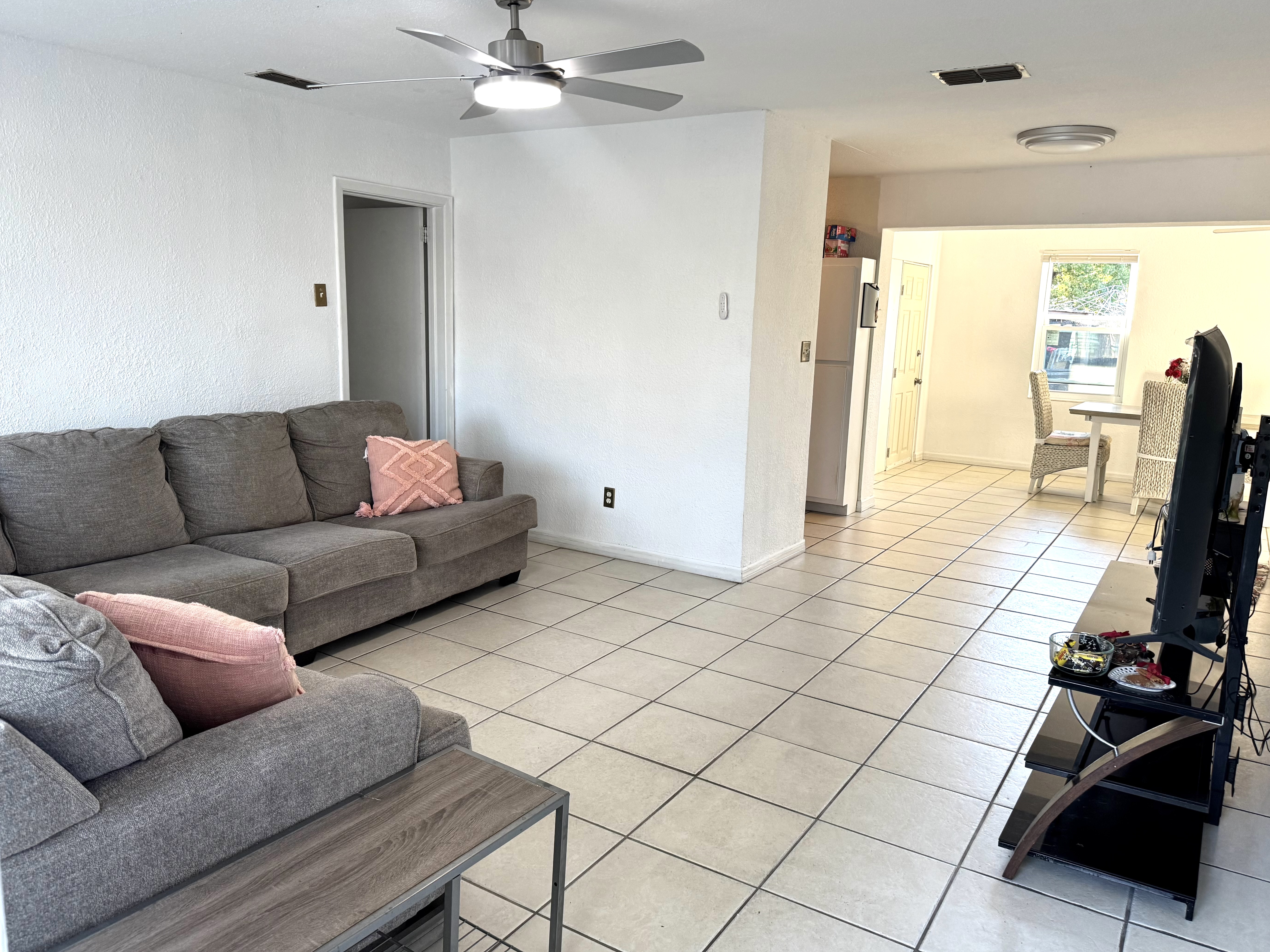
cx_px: 638
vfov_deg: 54.9
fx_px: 917
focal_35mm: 25
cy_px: 461
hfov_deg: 69.4
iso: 200
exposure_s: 1/120
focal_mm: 6.76
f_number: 1.78
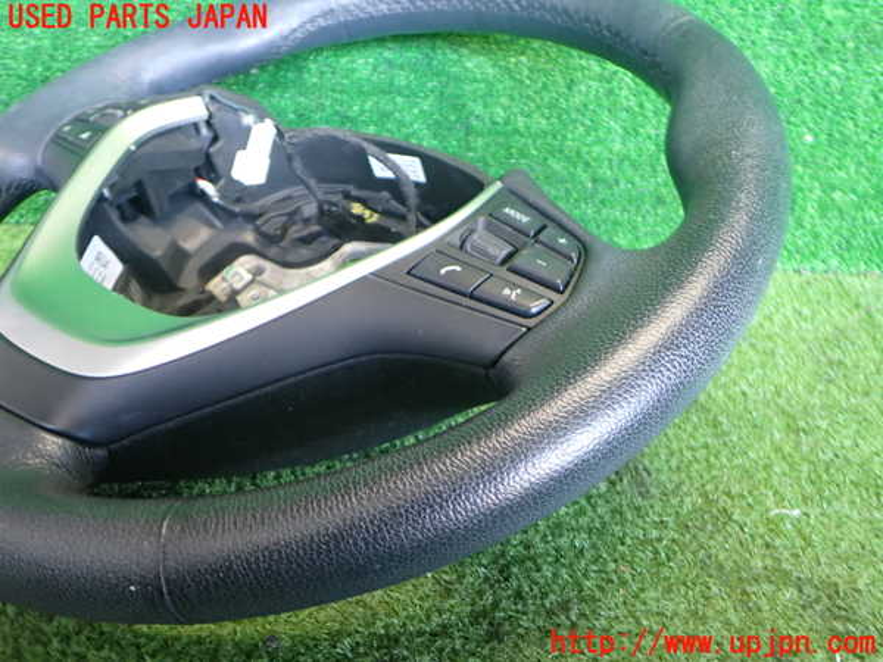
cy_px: 331
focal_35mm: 30
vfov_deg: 46.8
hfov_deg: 60.0
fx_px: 765
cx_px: 442
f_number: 2.3
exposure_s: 1/30
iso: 320
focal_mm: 5.4
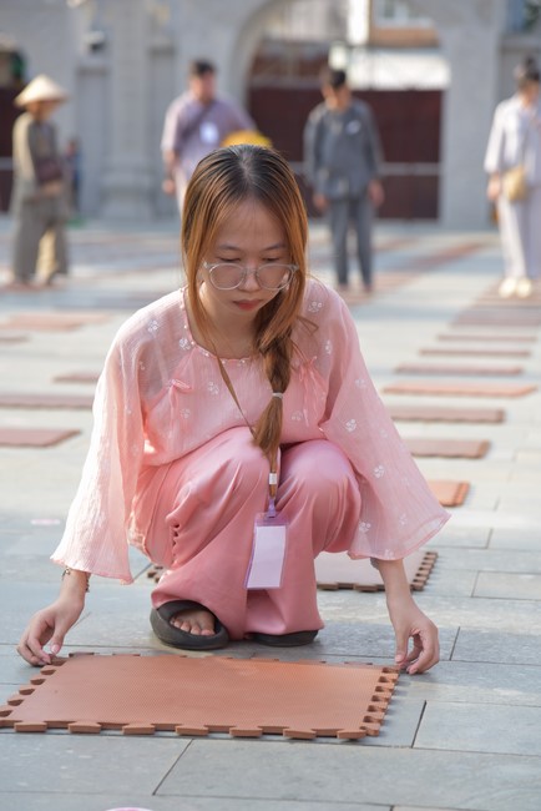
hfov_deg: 11.4
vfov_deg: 17.1
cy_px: 406
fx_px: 2702
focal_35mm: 120
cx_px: 270
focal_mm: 120
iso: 125
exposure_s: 1/125
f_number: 5.6
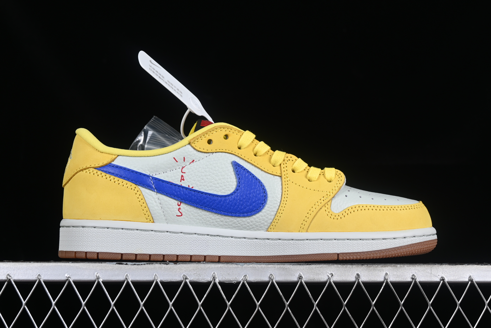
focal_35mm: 75
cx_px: 246
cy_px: 164
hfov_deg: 27.0
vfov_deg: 18.2
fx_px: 1023
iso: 160
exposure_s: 1/80
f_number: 8
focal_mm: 50
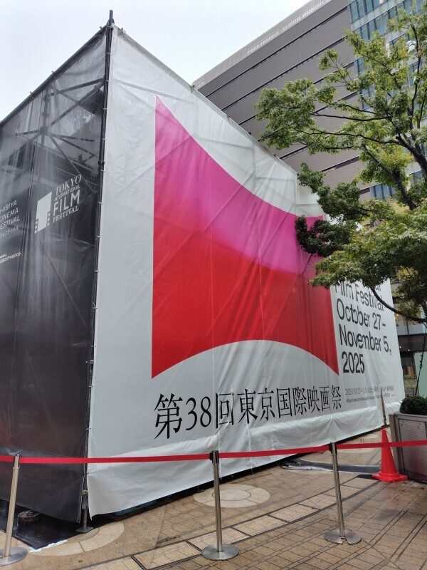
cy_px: 285
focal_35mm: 23
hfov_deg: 58.9
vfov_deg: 73.9
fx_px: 378
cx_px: 214
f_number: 1.9
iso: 50
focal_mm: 5.6
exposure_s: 1/120
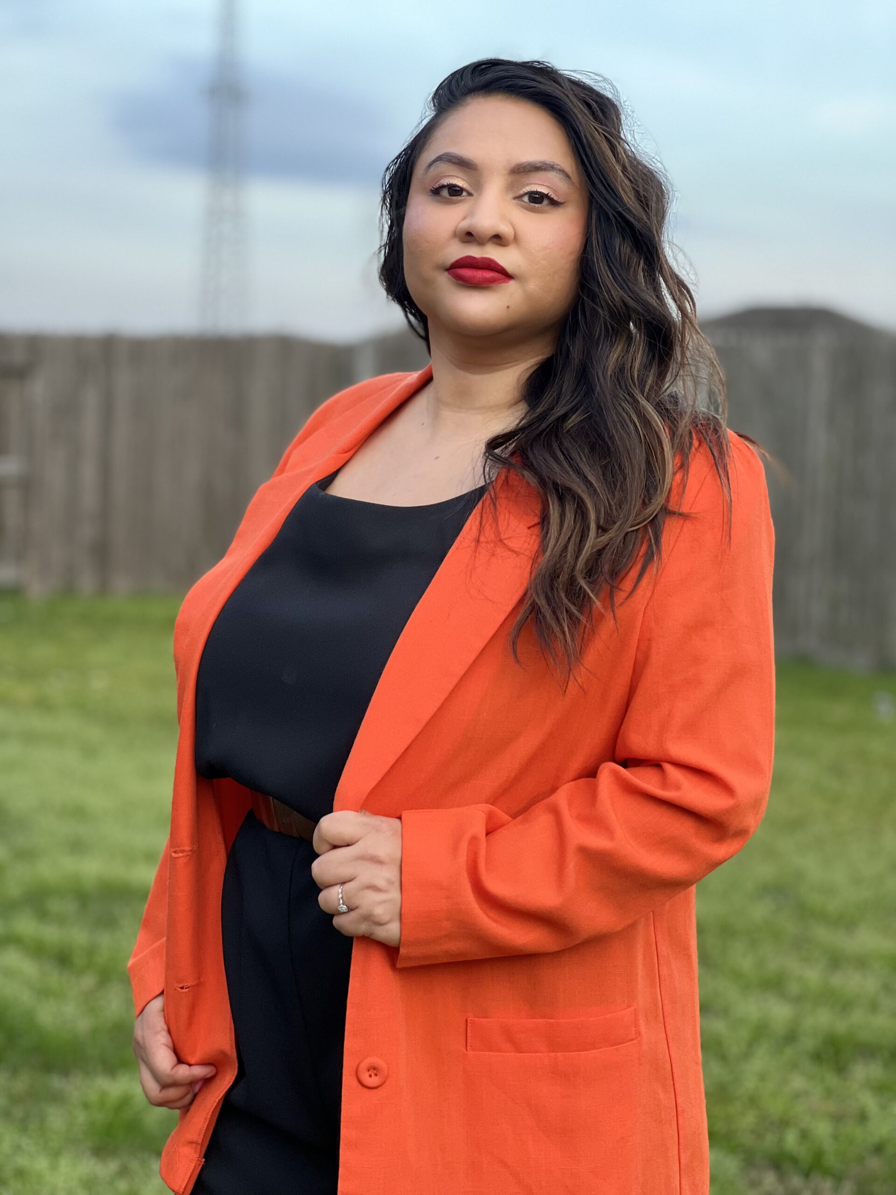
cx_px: 448
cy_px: 598
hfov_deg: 19.1
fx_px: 2657
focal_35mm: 77
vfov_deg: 25.3
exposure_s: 1/121
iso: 160
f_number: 2.8
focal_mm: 9
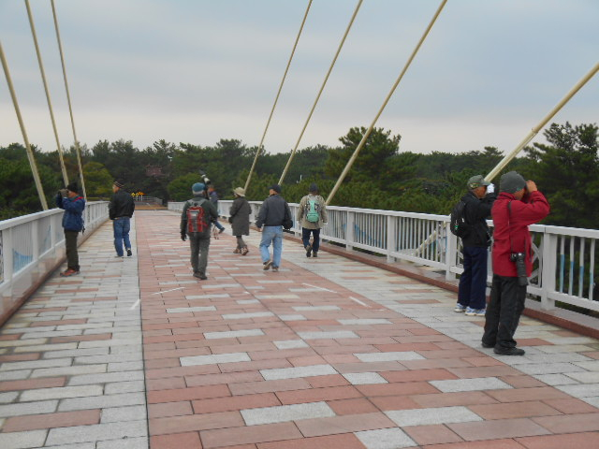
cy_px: 224
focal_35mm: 41
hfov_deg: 45.8
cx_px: 300
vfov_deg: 35.1
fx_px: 709
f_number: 3.9
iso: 80
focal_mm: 7.2
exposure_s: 1/250
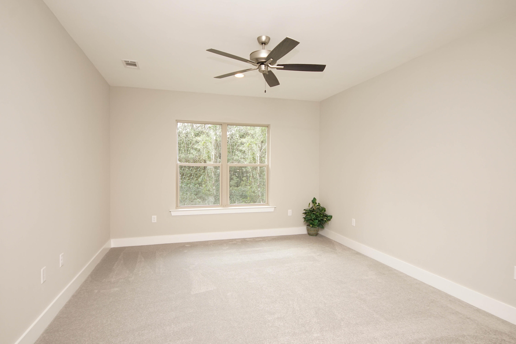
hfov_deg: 90.0
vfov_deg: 67.4
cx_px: 258
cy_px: 172
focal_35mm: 18
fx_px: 258
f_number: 4.5
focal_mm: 12
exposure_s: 1/60
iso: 500
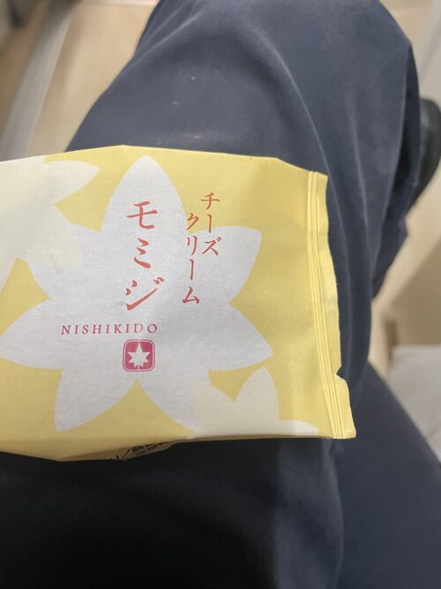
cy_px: 294
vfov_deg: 67.3
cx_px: 220
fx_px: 442
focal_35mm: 26
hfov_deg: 53.0
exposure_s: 1/60
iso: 320
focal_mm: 4.2
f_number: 1.6
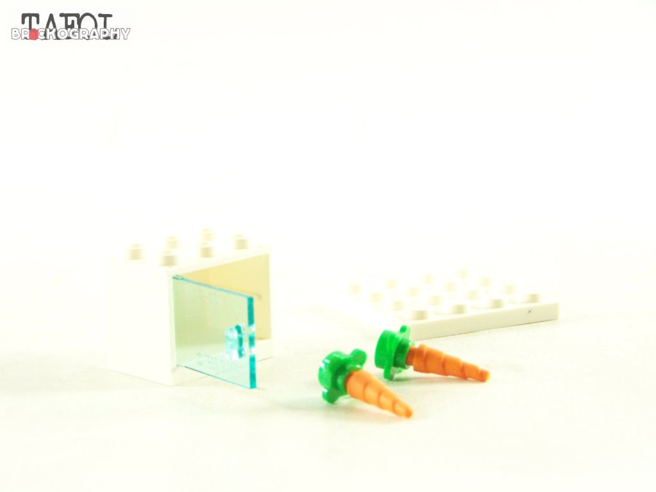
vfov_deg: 15.7
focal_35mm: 94
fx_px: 1781
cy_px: 246
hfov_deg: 20.9
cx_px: 328
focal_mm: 15.6
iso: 400
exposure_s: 1/60
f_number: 3.2
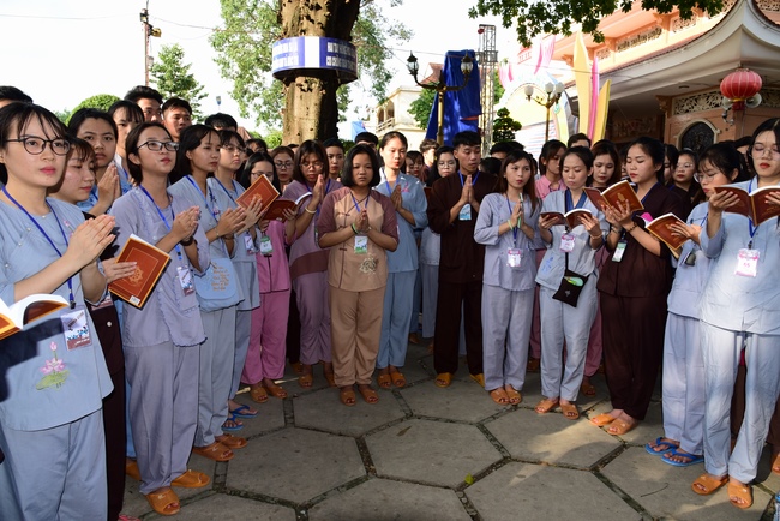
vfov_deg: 53.2
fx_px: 520
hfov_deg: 73.7
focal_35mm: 24
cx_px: 390
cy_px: 260
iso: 200
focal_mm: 24
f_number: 8
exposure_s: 1/80
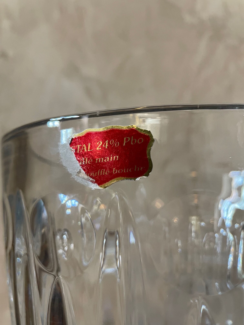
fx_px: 244
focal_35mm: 26
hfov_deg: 53.1
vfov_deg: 67.3
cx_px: 122
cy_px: 162
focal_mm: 4.2
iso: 200
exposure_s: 1/50
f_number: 1.6
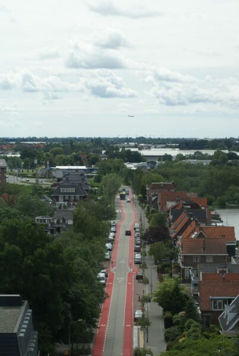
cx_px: 120
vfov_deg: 19.4
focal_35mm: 105
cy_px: 178
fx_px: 1042
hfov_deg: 13.1
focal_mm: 70
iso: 100
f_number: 10
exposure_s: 1/160
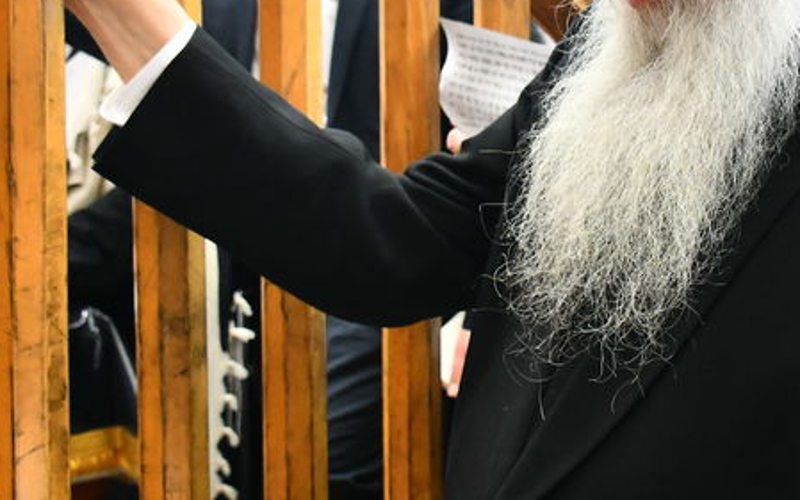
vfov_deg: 14.6
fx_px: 1941
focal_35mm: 89
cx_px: 681
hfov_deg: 22.8
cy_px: 106
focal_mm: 28
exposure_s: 1/100
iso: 2000
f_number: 5.6
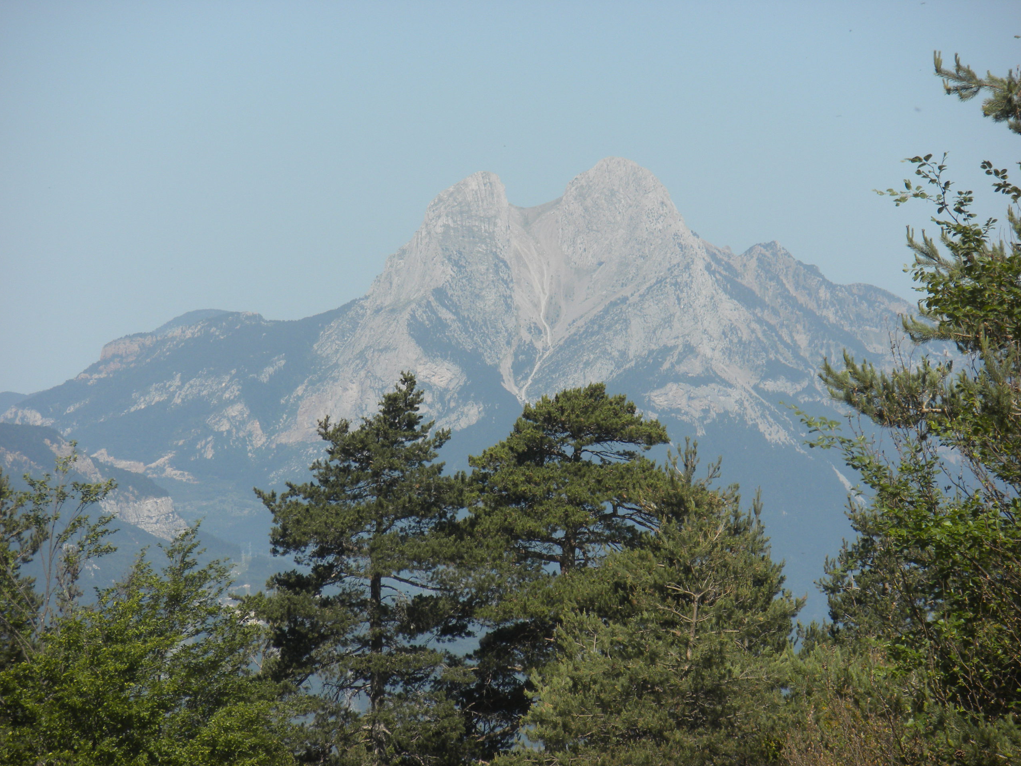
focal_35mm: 239
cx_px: 509
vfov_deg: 6.2
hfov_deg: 8.3
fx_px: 7050
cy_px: 383
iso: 64
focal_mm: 42.1
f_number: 5.2
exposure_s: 1/455
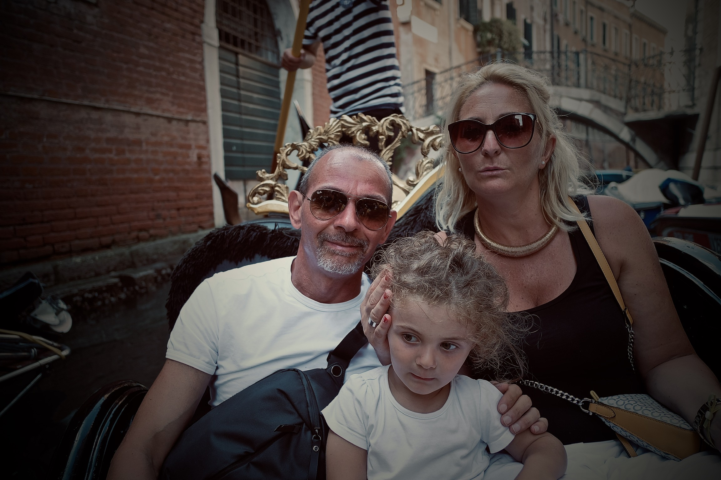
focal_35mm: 27
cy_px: 240
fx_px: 541
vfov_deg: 47.9
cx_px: 360
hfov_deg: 67.4
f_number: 2.8
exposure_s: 1/150
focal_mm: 18
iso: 320
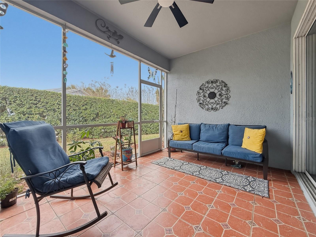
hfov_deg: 102.1
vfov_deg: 85.7
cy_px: 118
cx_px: 158
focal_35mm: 14
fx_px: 128
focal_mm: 2.2
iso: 64
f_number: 2.2
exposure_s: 1/101
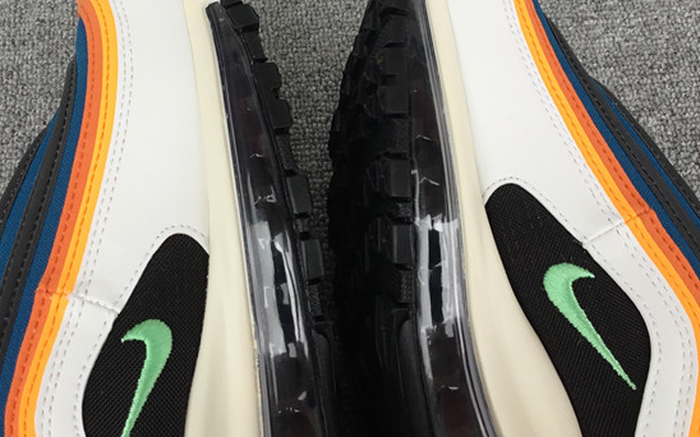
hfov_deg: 37.4
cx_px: 293
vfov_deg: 23.8
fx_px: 1030
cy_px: 121
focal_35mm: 54
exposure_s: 1/100
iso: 32
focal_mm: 3.3
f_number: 2.4
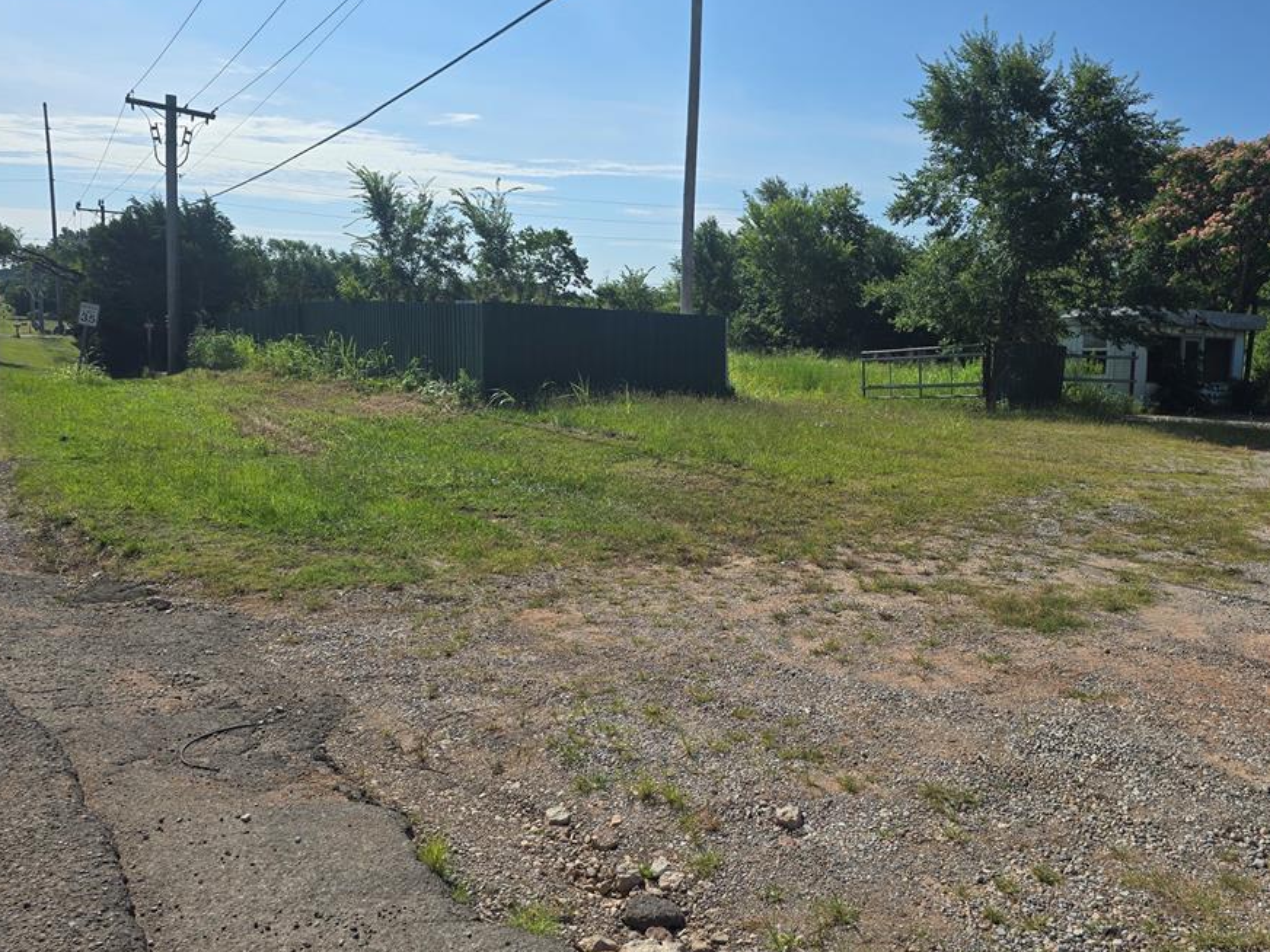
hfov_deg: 65.0
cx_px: 731
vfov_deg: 51.3
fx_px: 991
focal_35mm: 27
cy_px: 450
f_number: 1.7
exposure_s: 1/1215
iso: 12
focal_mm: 6.3
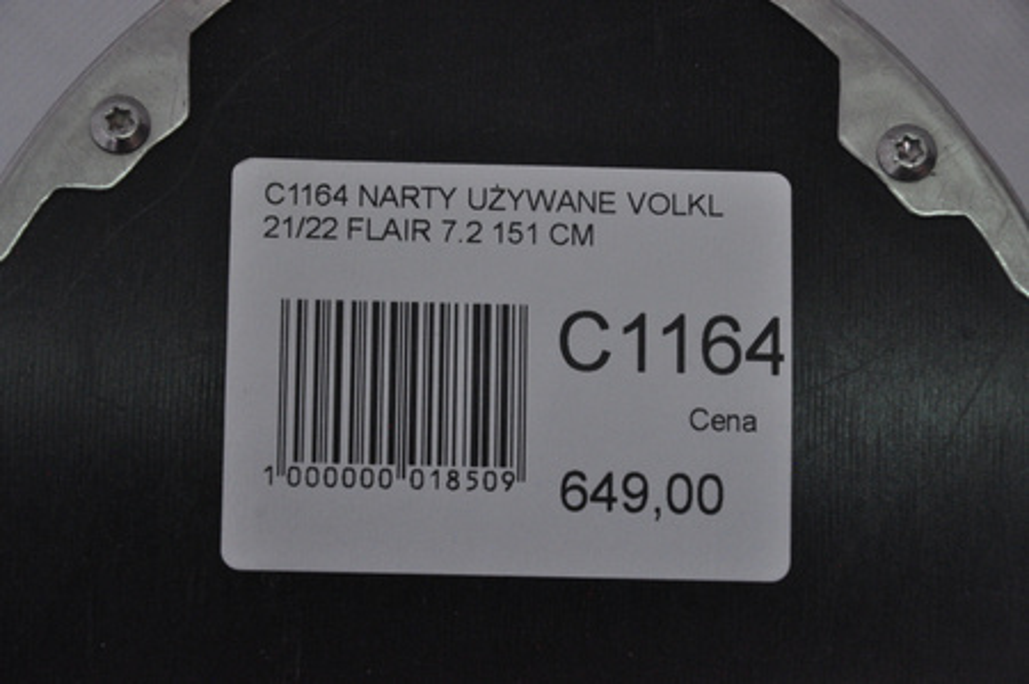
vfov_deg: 8.7
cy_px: 342
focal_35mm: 158
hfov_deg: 13.1
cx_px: 514
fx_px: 4497
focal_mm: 105
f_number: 9.5
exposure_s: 1/125
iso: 3200
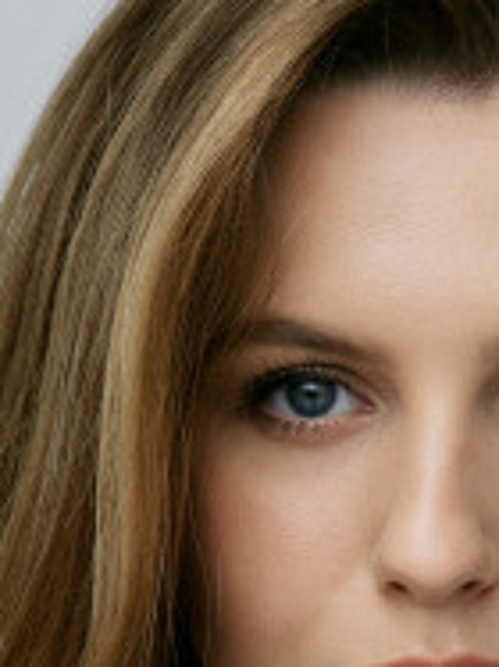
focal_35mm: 314
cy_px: 840
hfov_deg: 4.7
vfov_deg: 6.3
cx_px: 424
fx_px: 6042
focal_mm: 85
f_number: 10
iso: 640
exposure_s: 1/160
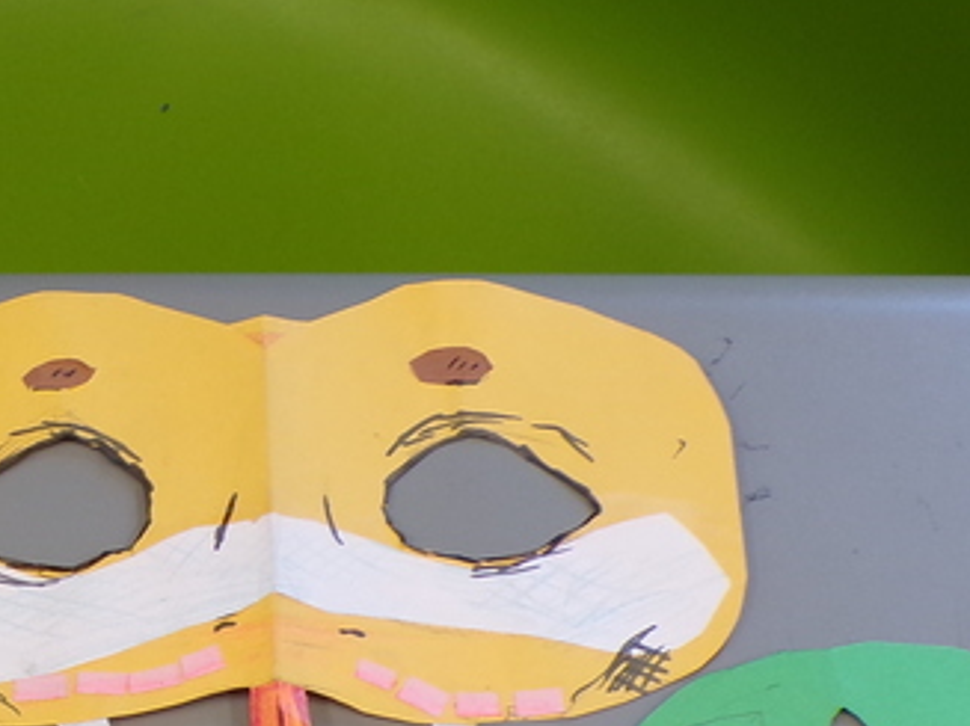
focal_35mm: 116
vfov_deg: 12.6
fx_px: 3249
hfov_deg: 16.9
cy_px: 788
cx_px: 231
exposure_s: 1/34
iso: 158
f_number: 3.3
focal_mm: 6.6
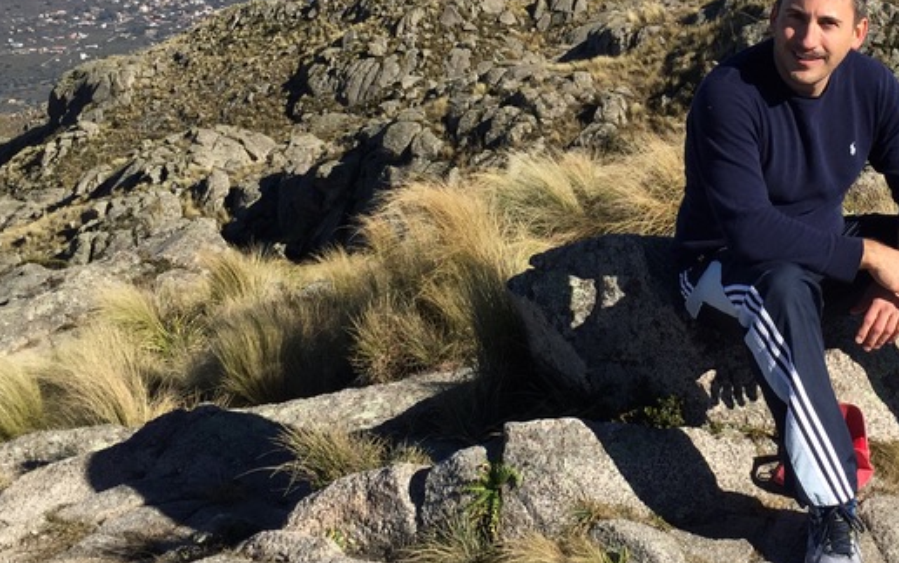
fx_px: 1495
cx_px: 693
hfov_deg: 32.7
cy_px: 56
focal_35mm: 61
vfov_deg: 20.9
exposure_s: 1/1980
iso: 32
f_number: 2.2
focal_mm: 4.15
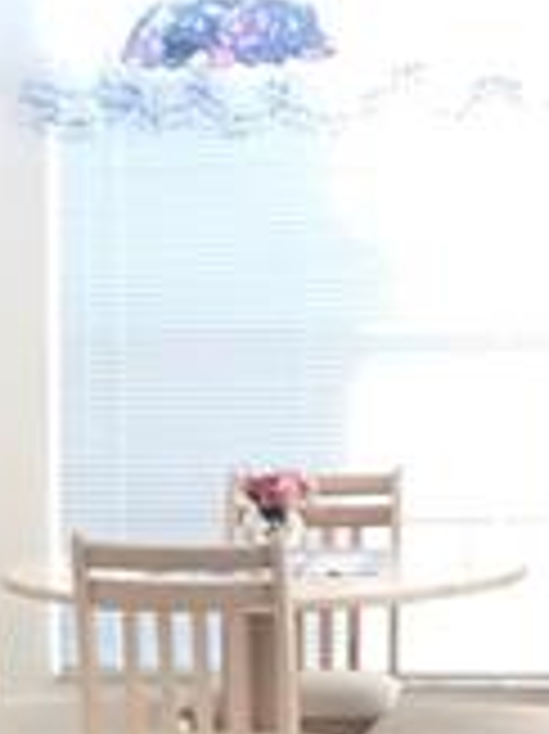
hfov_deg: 11.0
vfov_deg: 14.7
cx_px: -126
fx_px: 2795
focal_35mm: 132
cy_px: 743
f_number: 1.8
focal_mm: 3.99
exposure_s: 1/60
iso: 25
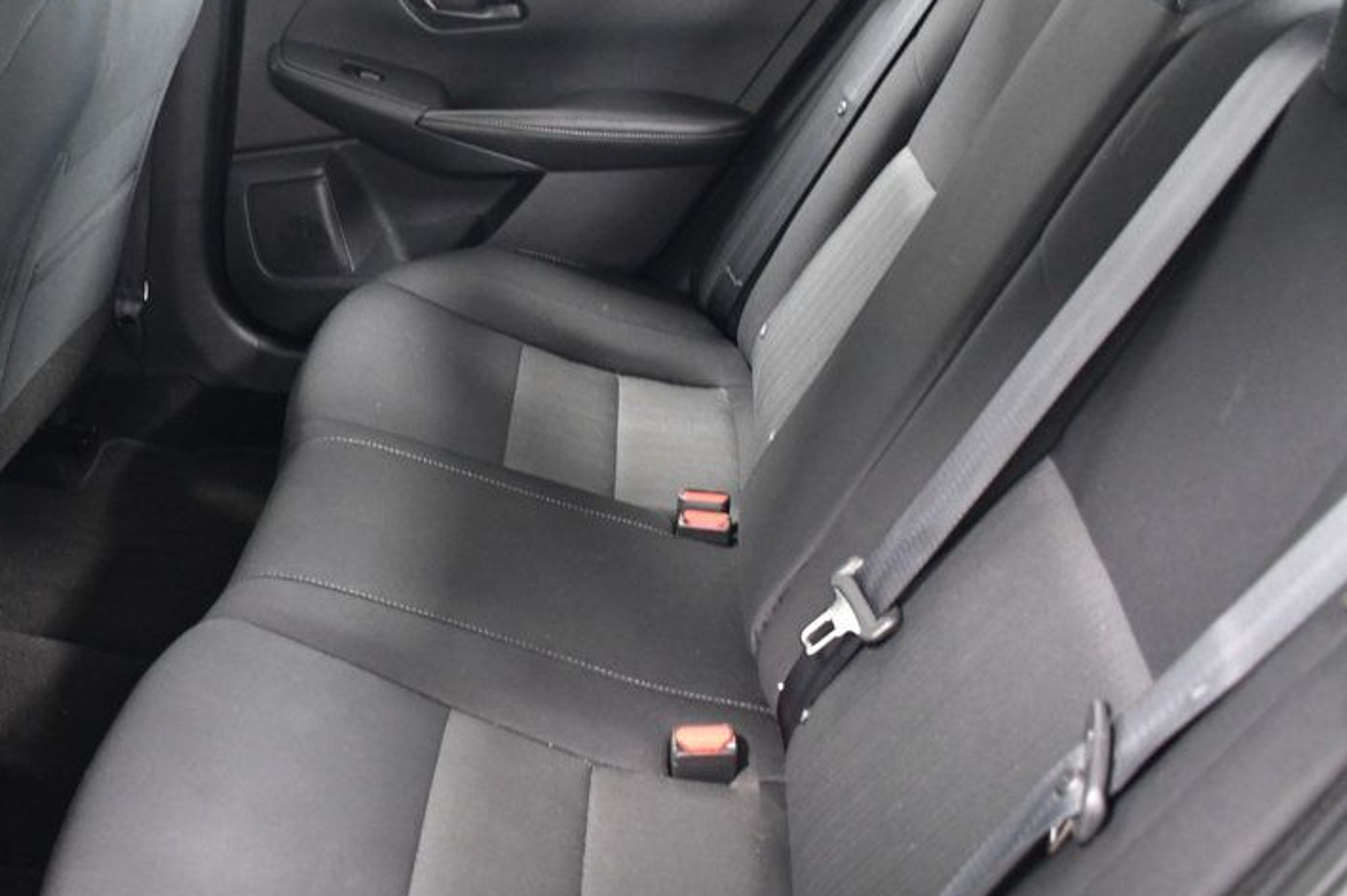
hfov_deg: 48.4
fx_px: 1459
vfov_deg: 34.2
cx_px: 412
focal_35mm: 39
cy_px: 414
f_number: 3.5
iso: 2500
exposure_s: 1/40
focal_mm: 18
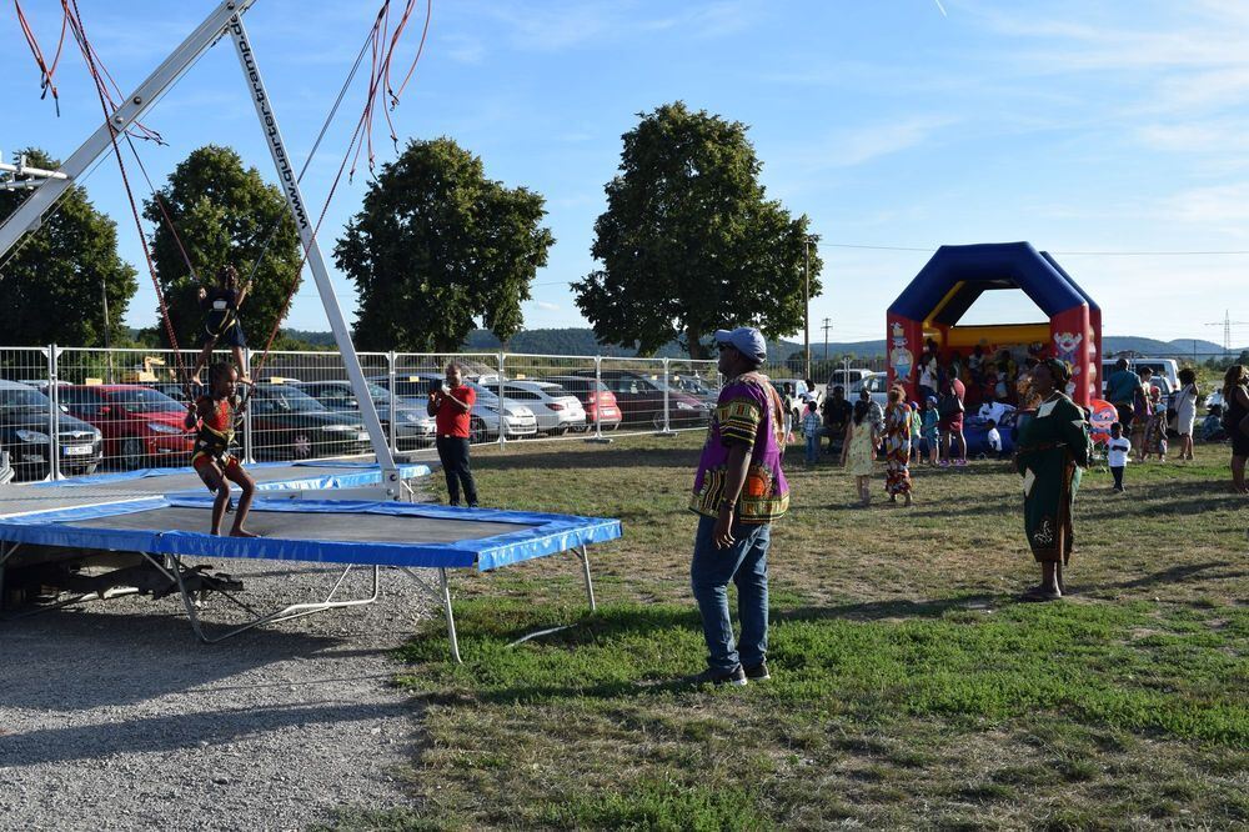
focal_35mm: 39
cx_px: 624
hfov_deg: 49.6
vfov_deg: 34.2
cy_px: 416
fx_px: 1353
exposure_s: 1/320
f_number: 9
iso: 200
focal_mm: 26
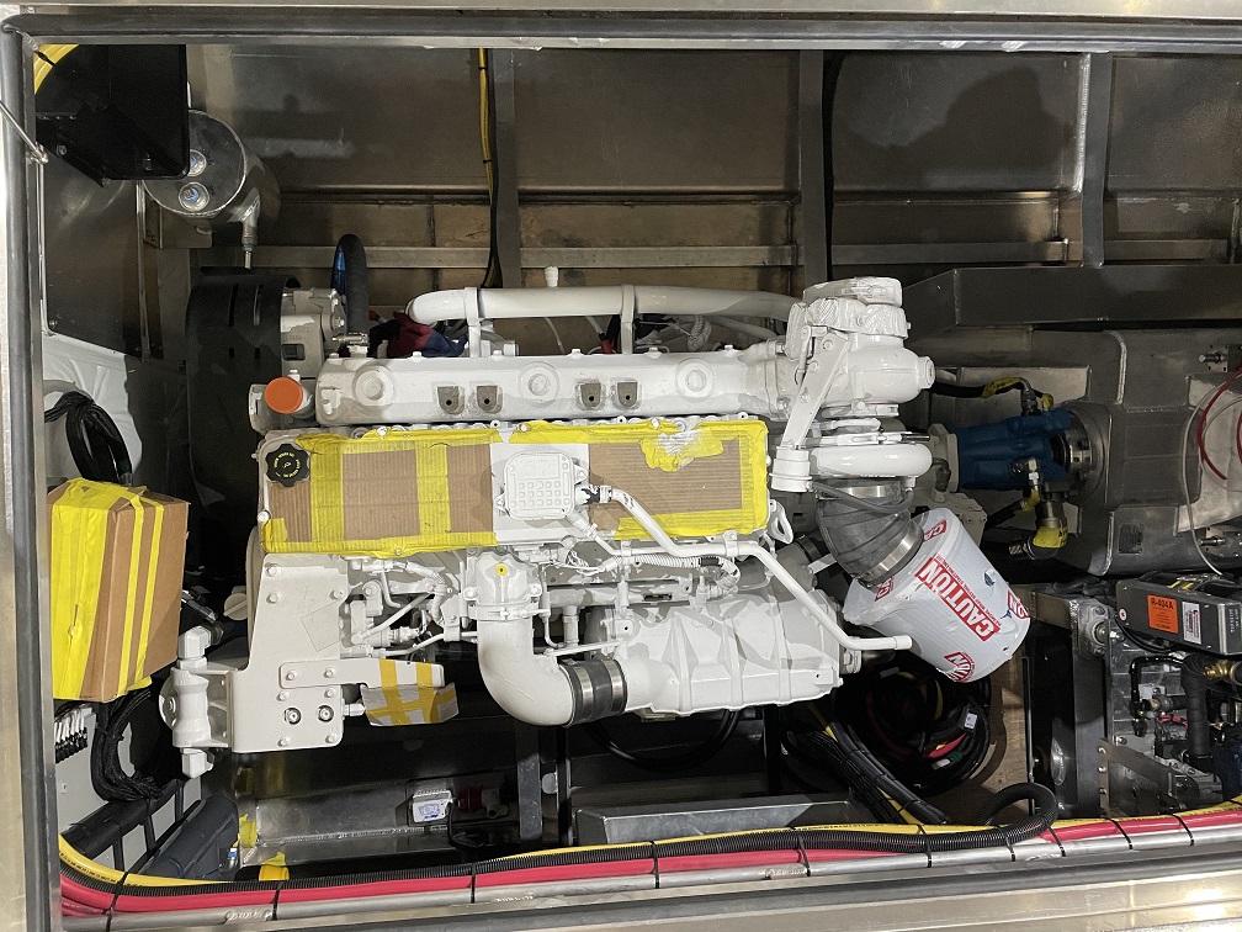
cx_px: 621
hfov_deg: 67.3
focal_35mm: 26
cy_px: 466
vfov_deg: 53.1
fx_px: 933
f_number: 1.6
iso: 250
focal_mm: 4.2
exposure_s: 1/60
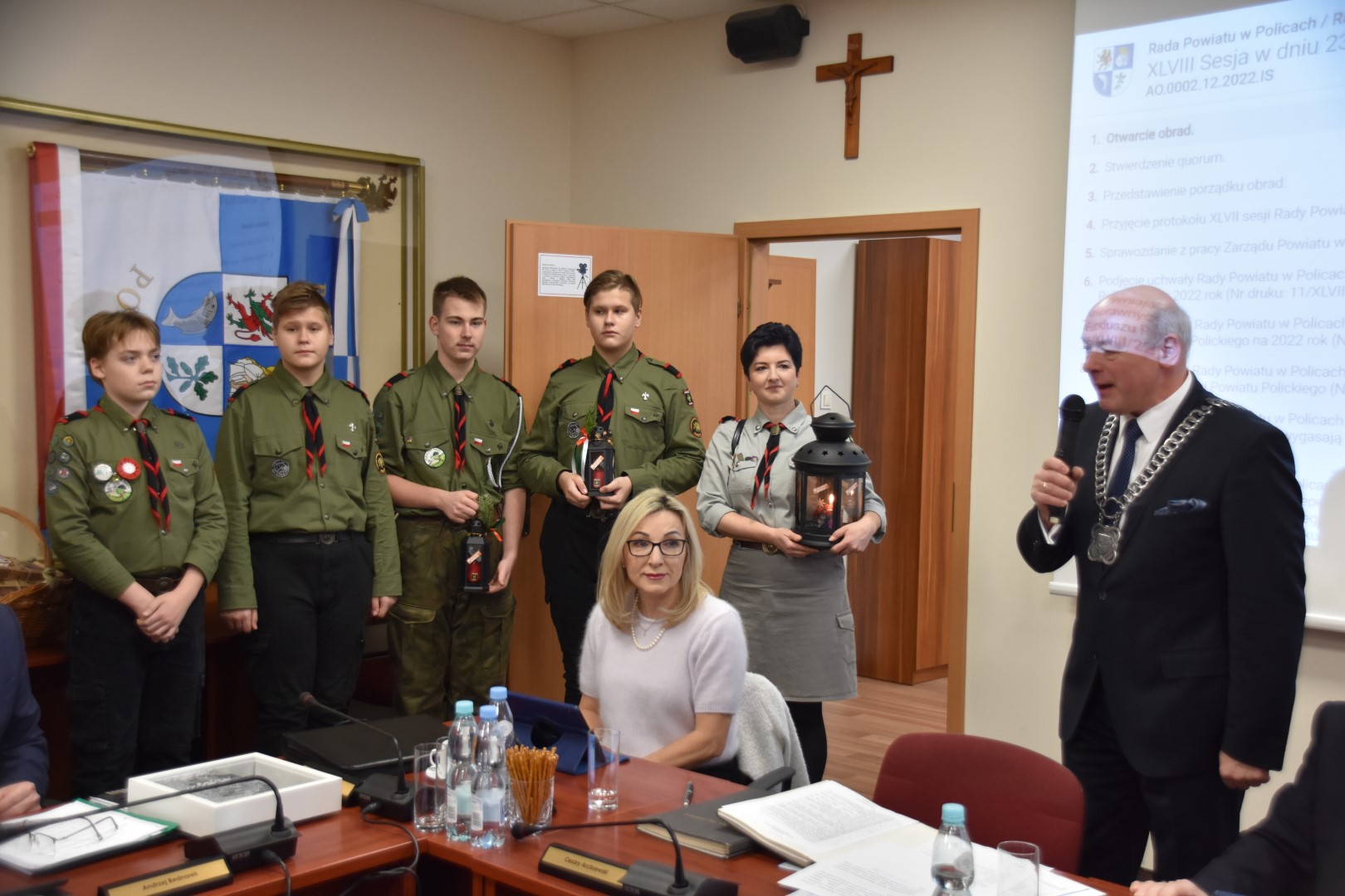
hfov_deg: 49.6
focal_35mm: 39
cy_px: 448
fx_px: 1457
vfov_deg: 34.2
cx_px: 672
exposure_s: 1/80
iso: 800
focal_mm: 26
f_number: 4.5
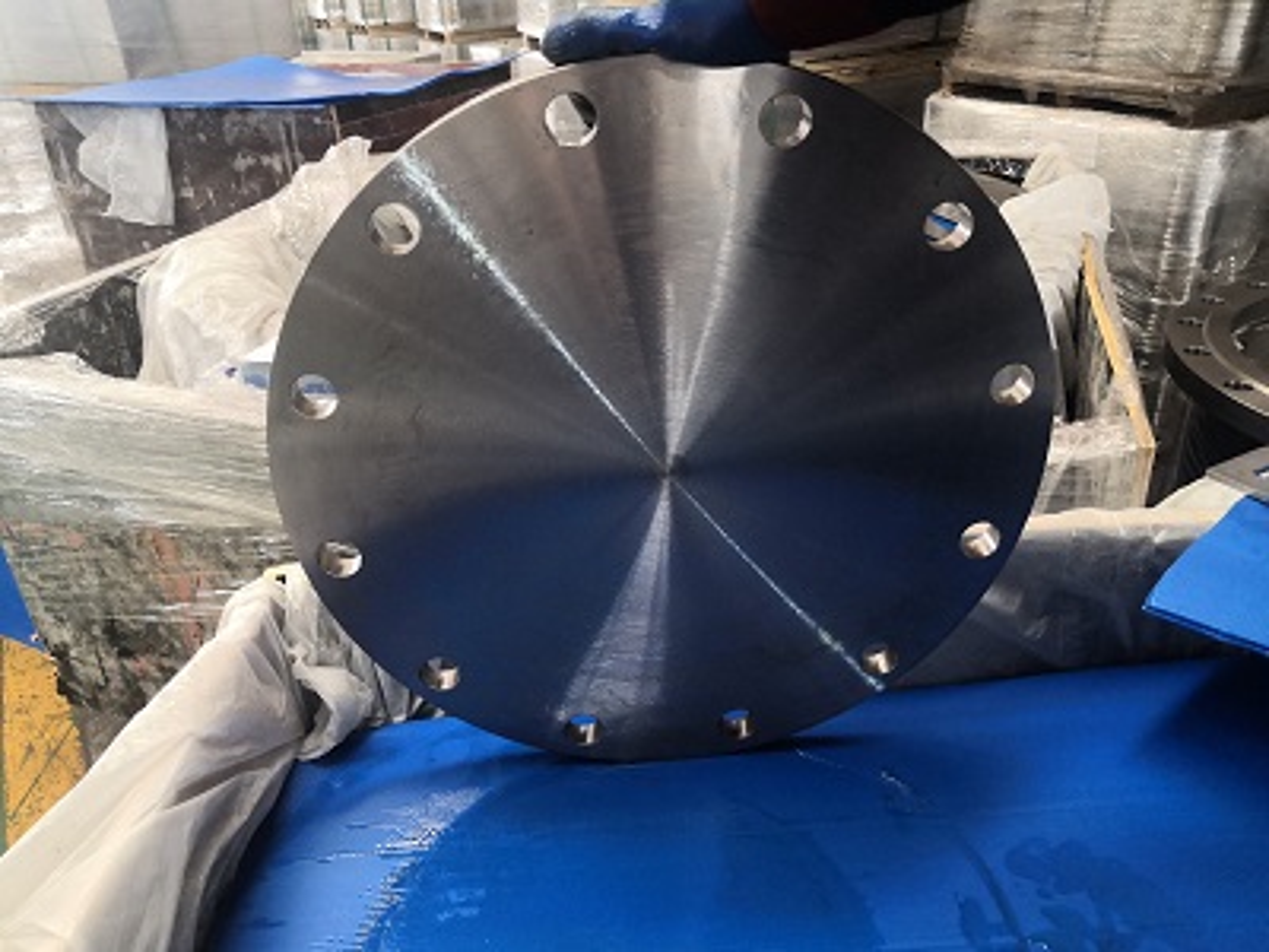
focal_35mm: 27
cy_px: 476
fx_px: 990
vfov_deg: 51.4
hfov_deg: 65.3
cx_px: 634
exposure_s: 1/25
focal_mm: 3.95
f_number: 1.8
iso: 320
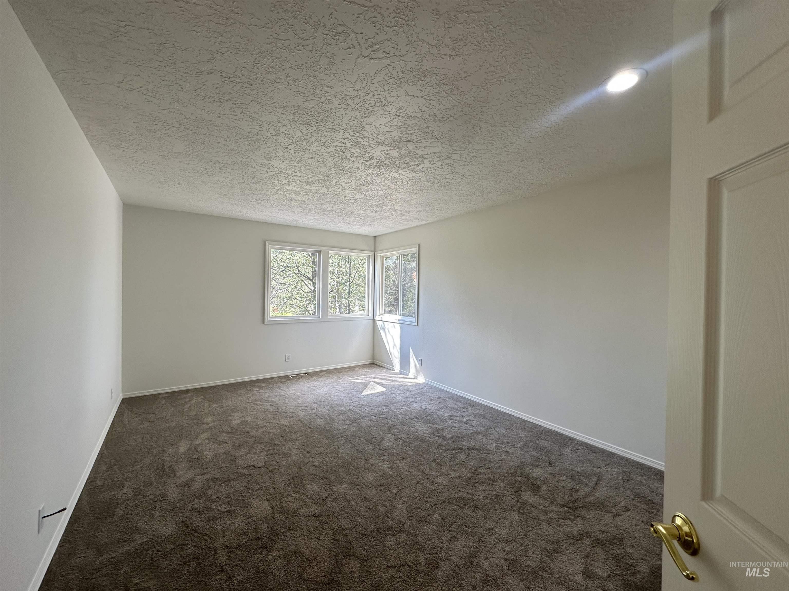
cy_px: 296
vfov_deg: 85.7
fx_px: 319
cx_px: 394
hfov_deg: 102.1
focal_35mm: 14
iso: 100
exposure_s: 1/120
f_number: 2.2
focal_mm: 2.22
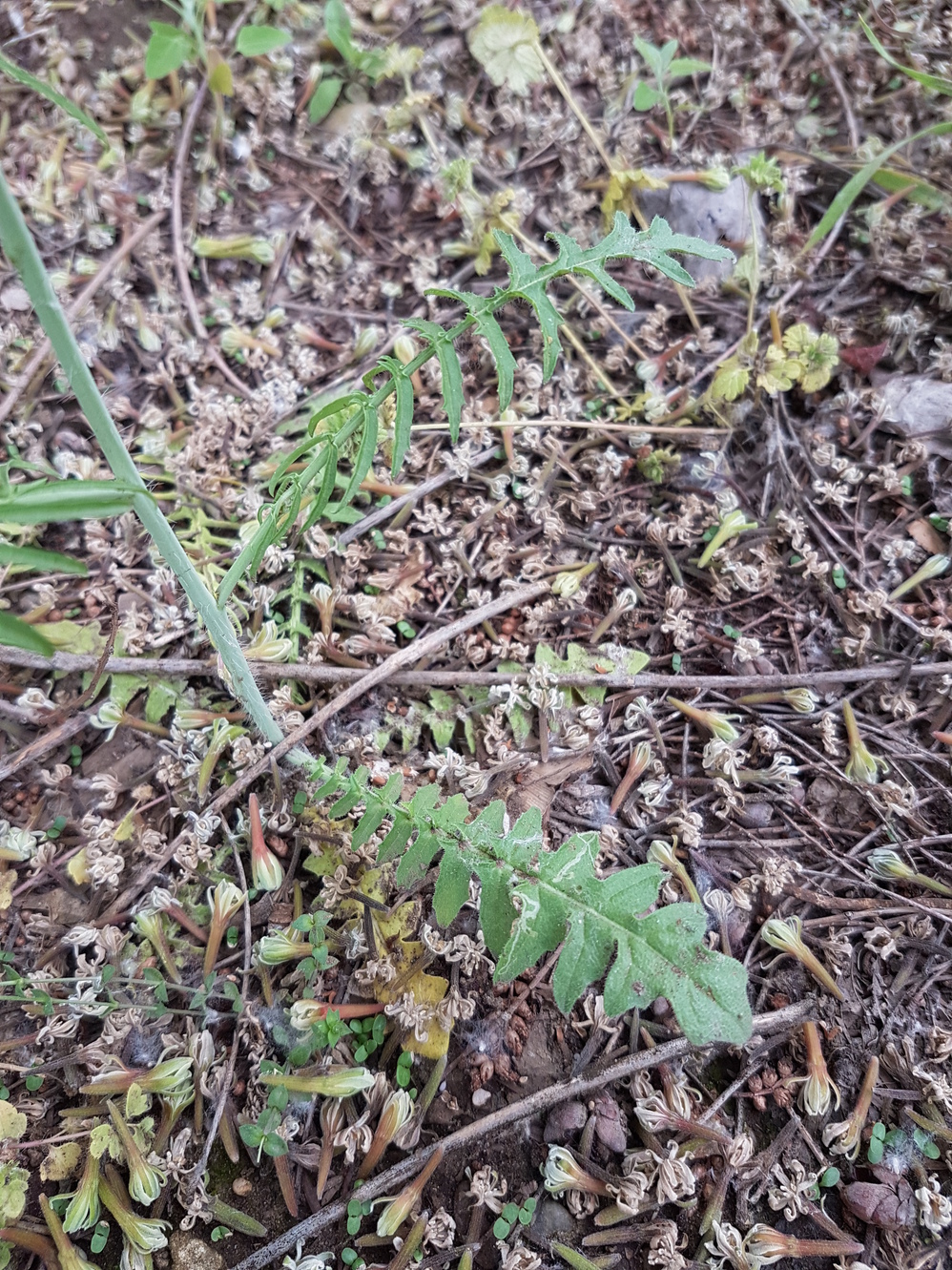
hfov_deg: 53.1
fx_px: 954
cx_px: 476
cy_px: 635
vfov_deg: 67.3
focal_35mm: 26
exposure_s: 1/107
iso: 40
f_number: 1.7
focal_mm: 4.2
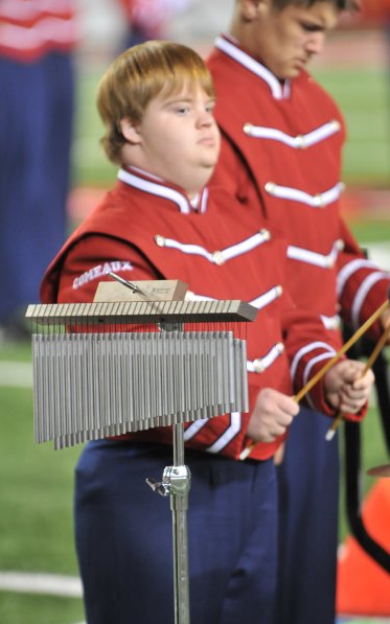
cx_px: 191
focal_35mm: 307
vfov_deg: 6.8
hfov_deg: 4.3
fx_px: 5222
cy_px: 311
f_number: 2.8
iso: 800
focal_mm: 200
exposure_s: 1/100
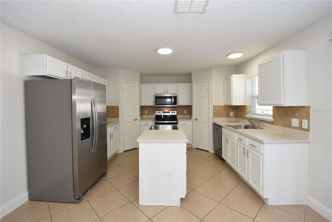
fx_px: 138
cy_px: 111
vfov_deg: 77.3
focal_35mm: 15
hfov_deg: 100.4
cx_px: 166
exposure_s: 1/60
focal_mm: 10
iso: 200
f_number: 4
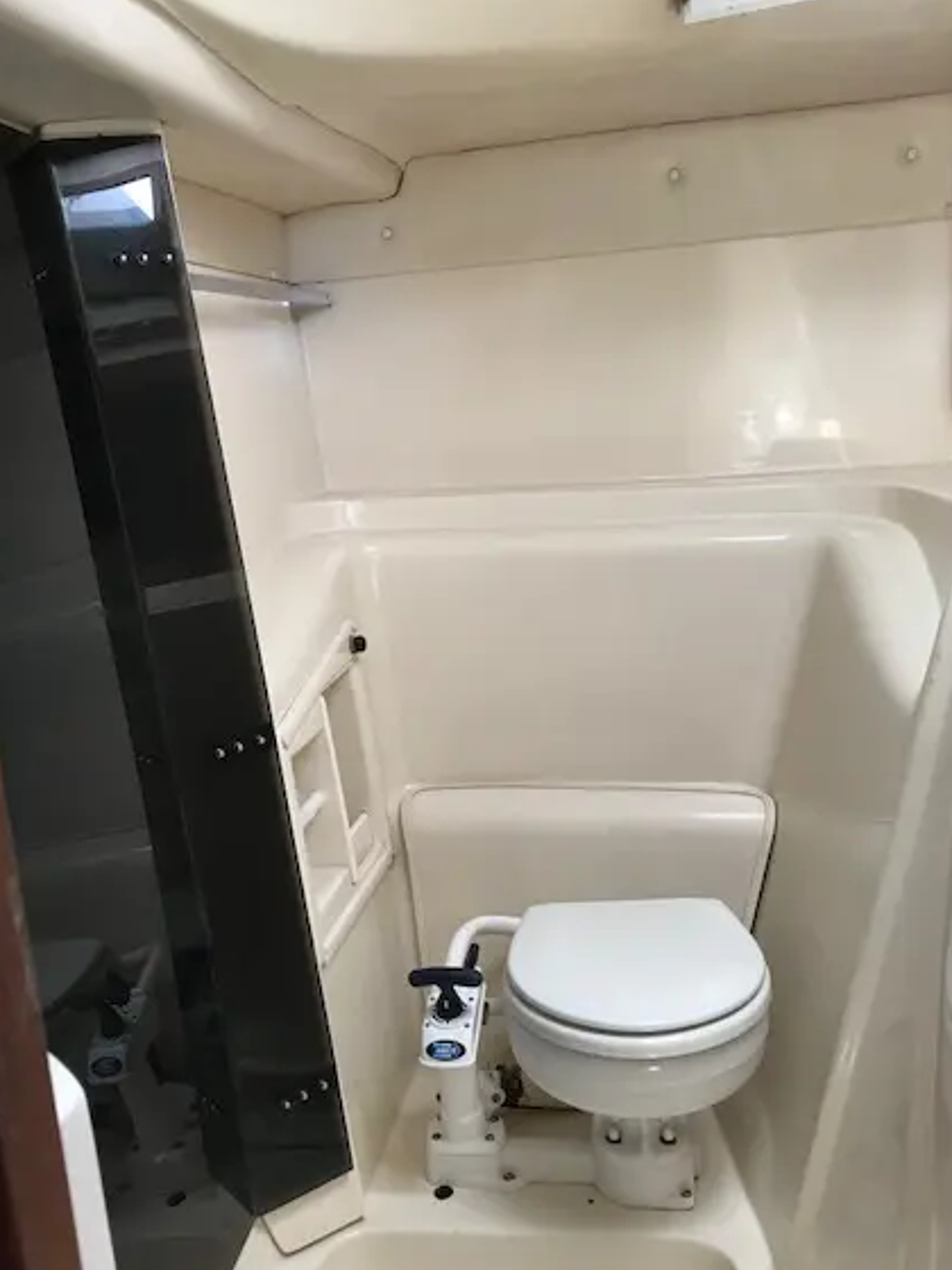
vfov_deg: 56.8
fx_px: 1173
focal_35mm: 32
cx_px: 503
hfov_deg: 44.1
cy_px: 662
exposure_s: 1/40
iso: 25
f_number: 1.8
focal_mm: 3.99
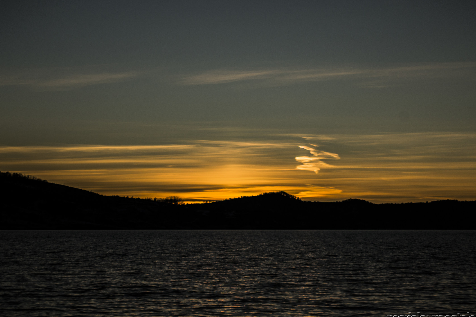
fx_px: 1237
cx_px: 238
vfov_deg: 14.6
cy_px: 154
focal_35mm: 94
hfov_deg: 21.8
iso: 200
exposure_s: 1/640
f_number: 5.6
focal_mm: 55
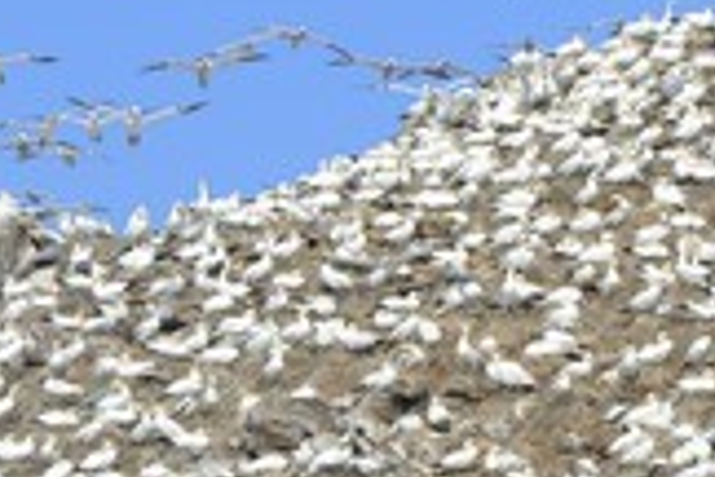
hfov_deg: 4.0
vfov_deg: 2.7
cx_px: 397
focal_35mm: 517
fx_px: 10267
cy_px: 208
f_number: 10
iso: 800
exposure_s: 1/1600
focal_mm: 200
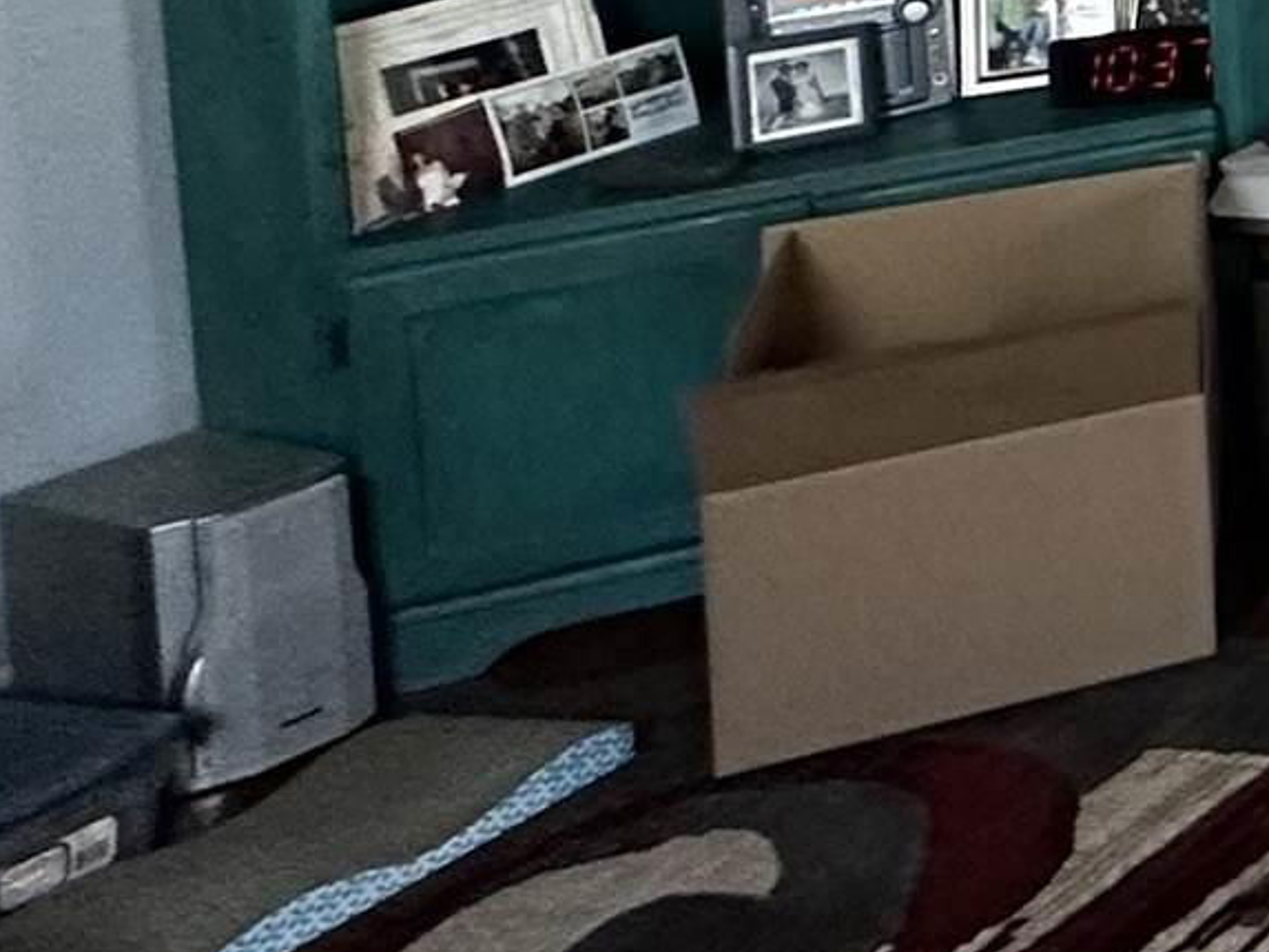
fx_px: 2750
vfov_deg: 17.0
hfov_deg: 15.4
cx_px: 2990
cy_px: -644
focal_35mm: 75
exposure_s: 1/60
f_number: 2.2
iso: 250
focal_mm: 2.22
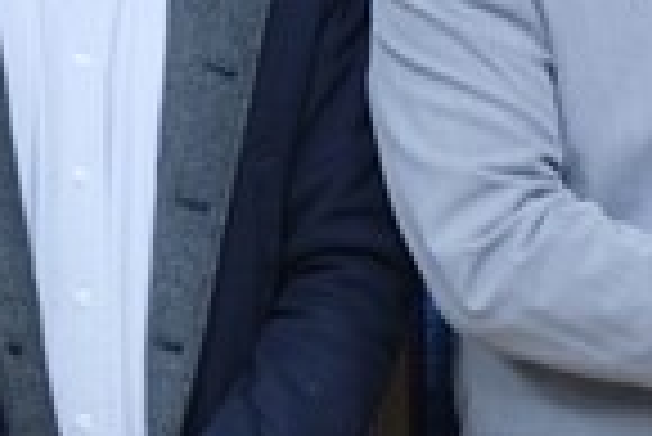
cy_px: 126
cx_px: 639
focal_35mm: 174
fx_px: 3154
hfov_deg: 11.7
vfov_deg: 7.9
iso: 500
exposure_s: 1/40
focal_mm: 27.7
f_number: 3.2
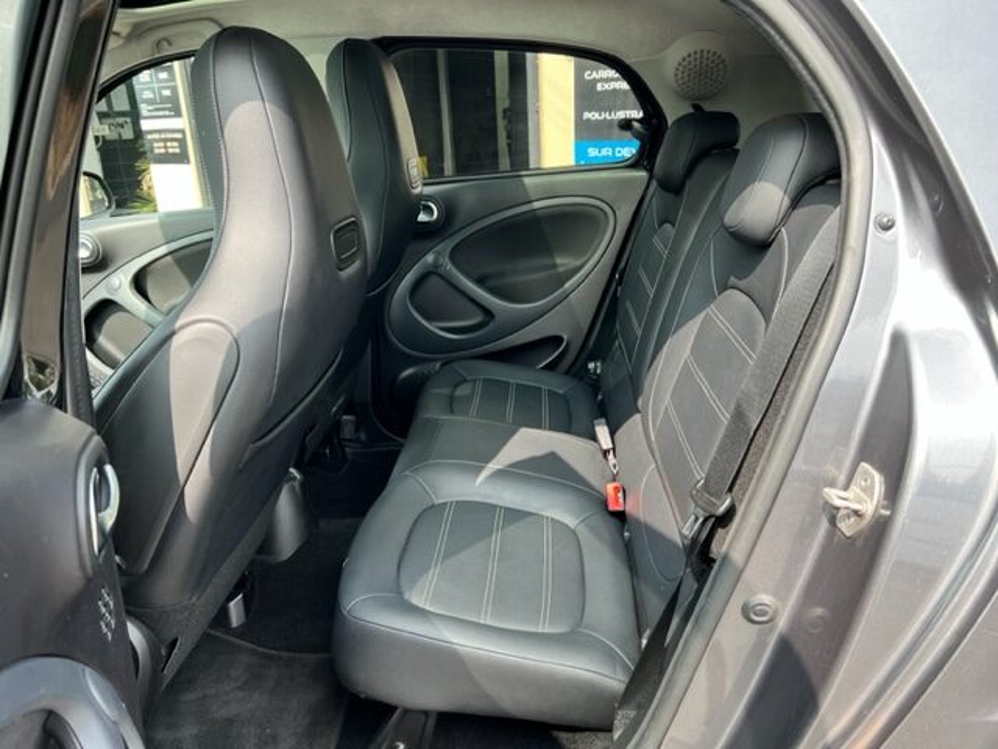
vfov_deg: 53.1
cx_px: 499
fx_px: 750
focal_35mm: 26
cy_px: 374
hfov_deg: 67.3
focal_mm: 5.7
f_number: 1.5
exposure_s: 1/215
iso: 50
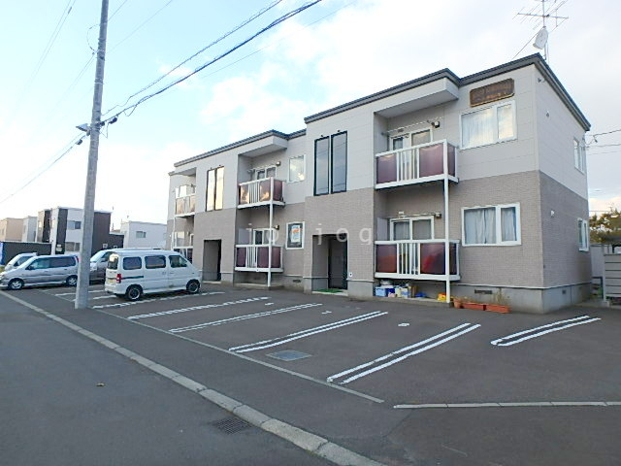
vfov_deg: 63.4
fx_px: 377
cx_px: 310
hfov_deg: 79.0
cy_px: 233
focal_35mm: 21
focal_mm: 3.7
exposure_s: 1/320
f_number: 3.5
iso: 125
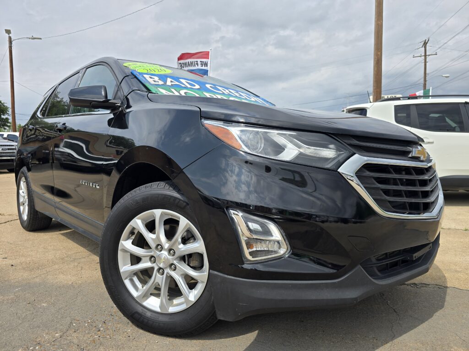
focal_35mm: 23
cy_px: 176
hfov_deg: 73.9
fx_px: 312
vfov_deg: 58.9
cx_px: 234
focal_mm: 6.3
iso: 12
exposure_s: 1/763
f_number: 1.7
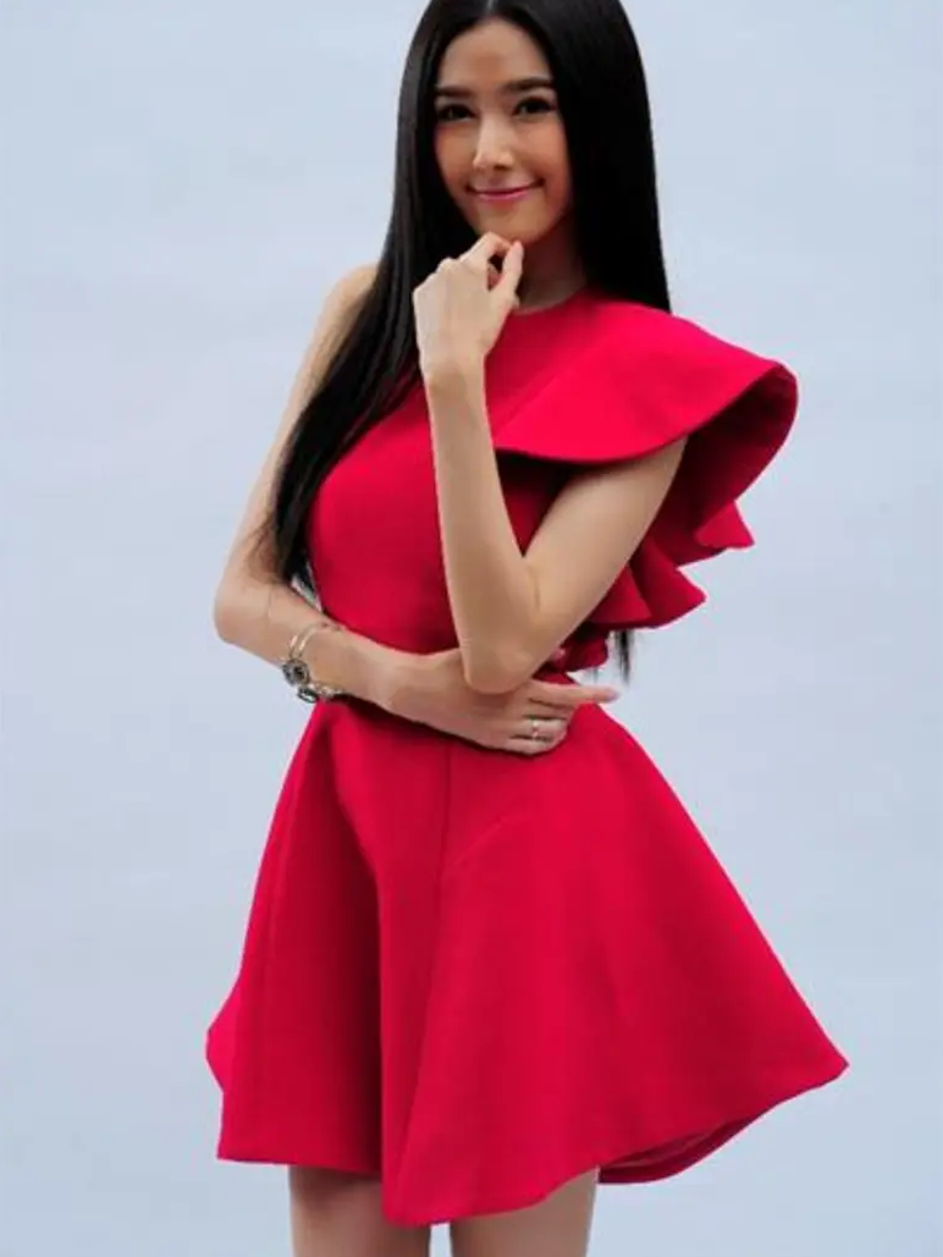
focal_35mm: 115
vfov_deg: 17.1
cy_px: 550
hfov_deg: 12.9
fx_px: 4176
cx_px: 470
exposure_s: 1/160
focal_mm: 105
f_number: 11
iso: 250
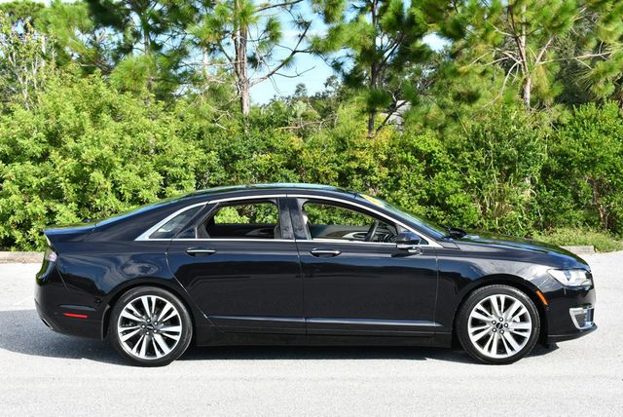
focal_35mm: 58
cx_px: 312
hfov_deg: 34.5
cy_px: 208
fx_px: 1005
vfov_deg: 23.4
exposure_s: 1/250
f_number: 8
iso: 200
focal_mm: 29
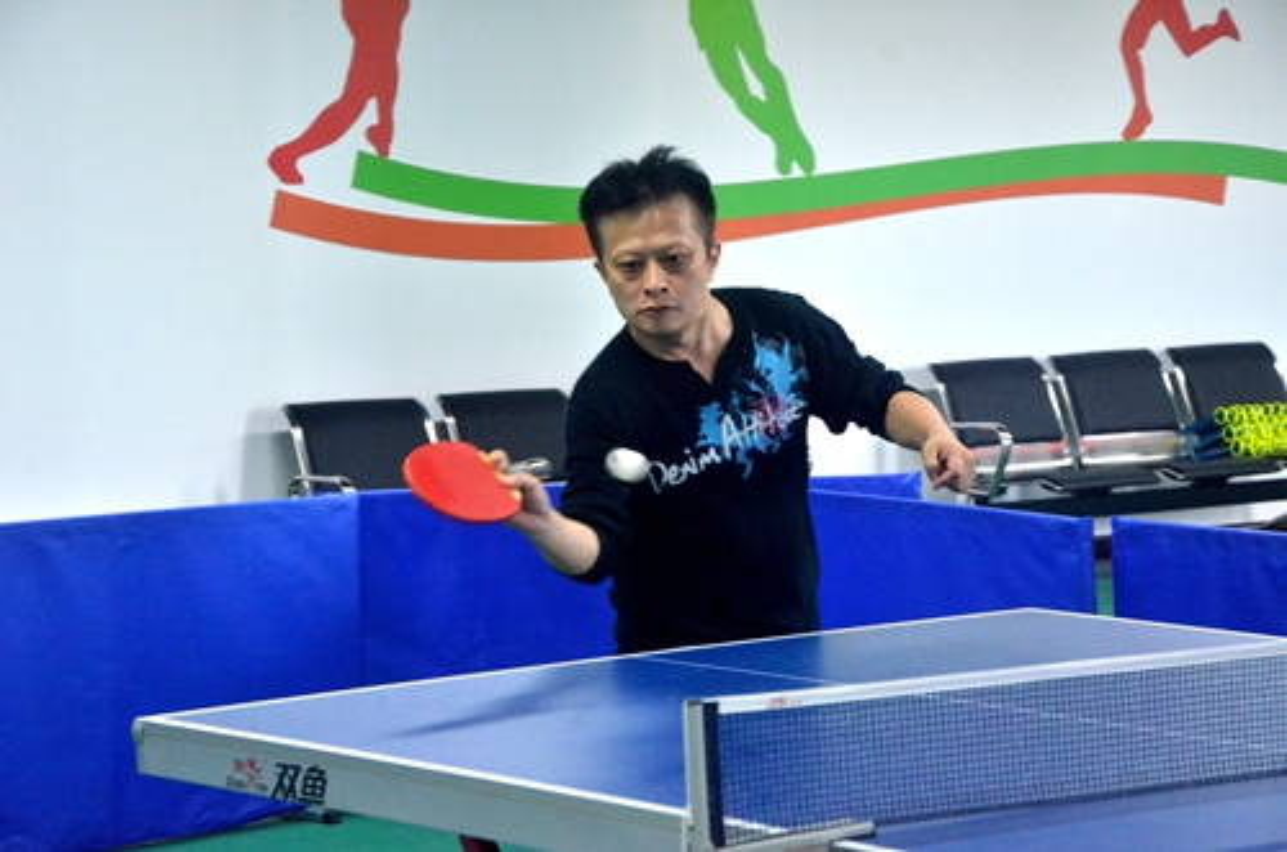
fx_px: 3745
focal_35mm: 105
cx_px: 644
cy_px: 426
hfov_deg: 19.5
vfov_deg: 13.0
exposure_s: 1/80
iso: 3200
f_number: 7.1
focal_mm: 70
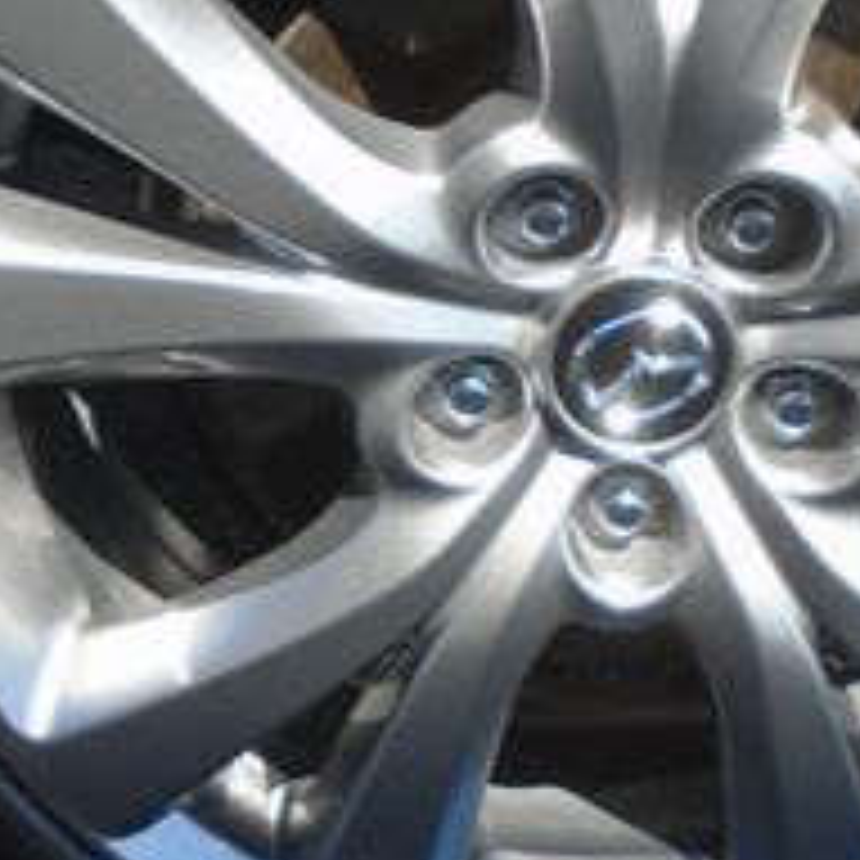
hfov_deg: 22.4
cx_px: 558
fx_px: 2164
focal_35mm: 77
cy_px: 320
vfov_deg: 22.4
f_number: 3.2
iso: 100
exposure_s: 1/320
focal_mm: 4.6
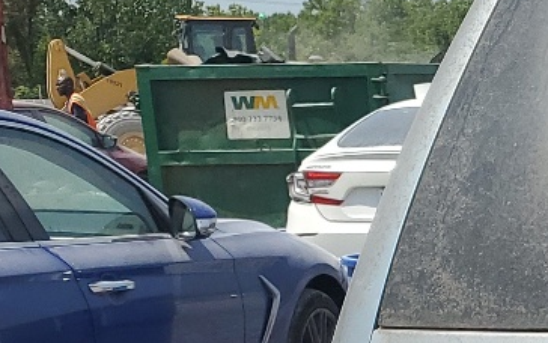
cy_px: 495
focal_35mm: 121
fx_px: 1808
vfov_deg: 10.5
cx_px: 1099
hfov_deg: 14.3
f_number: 1.5
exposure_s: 1/3333
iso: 50
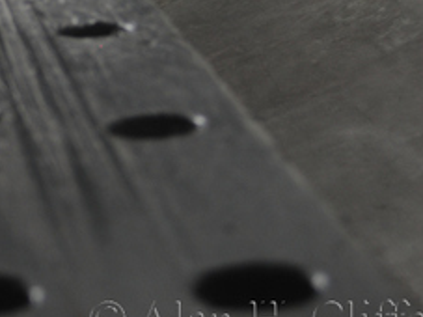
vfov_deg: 9.4
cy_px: -126
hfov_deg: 12.4
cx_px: -127
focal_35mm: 154
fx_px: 1881
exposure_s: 1/5
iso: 100
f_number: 3.2
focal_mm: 10.7
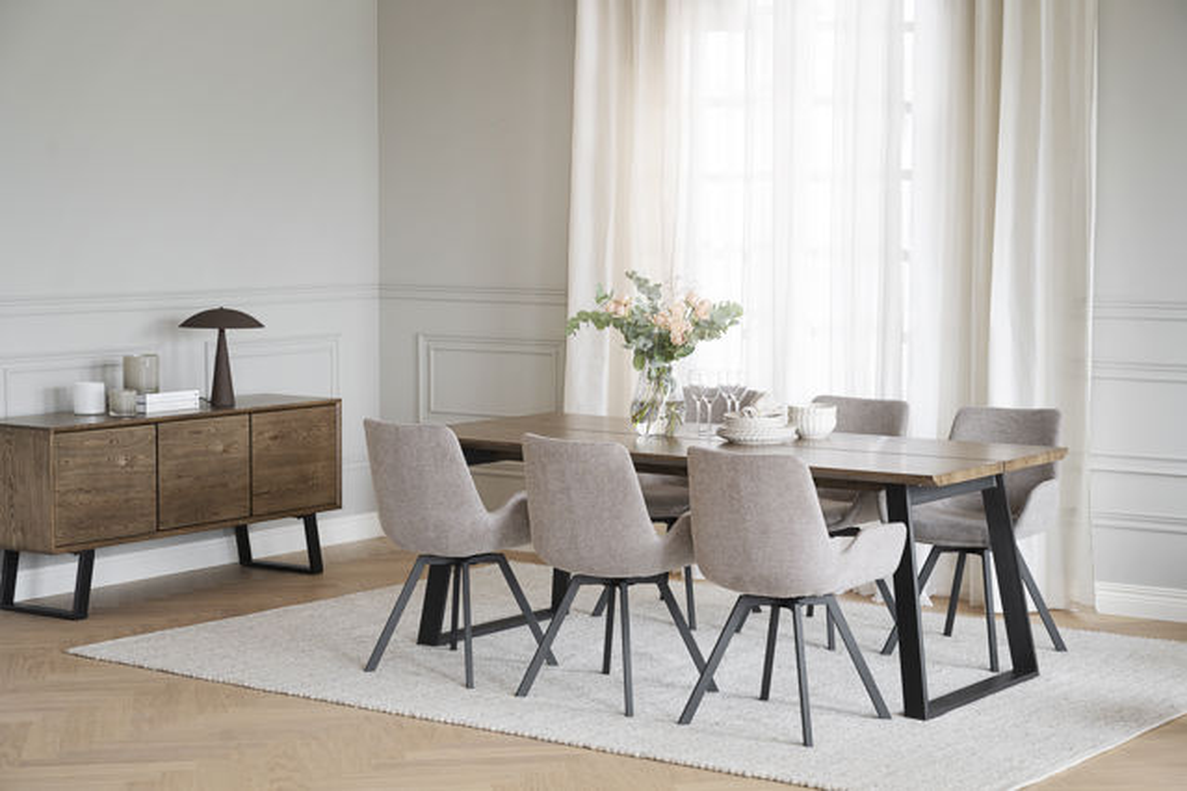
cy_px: 396
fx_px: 2044
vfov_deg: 21.9
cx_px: 594
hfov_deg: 32.4
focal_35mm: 62
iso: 320
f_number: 5.6
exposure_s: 1/2.5
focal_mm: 62
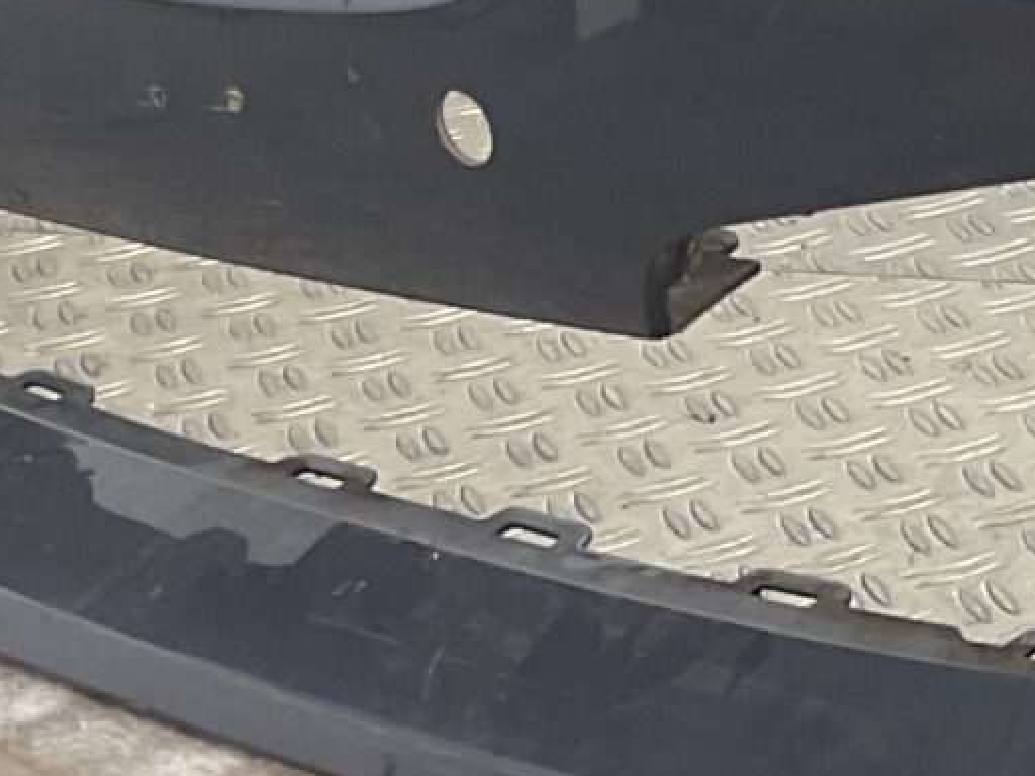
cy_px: -55
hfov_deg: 12.4
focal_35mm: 145
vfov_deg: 10.1
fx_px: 4335
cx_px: 1900
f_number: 1.8
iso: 25
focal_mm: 3
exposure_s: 1/100
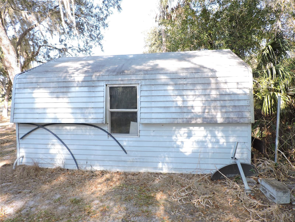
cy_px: 111
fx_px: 205
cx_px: 148
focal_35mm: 24
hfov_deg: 71.6
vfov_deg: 56.8
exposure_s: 1/80
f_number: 3
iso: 100
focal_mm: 4.3
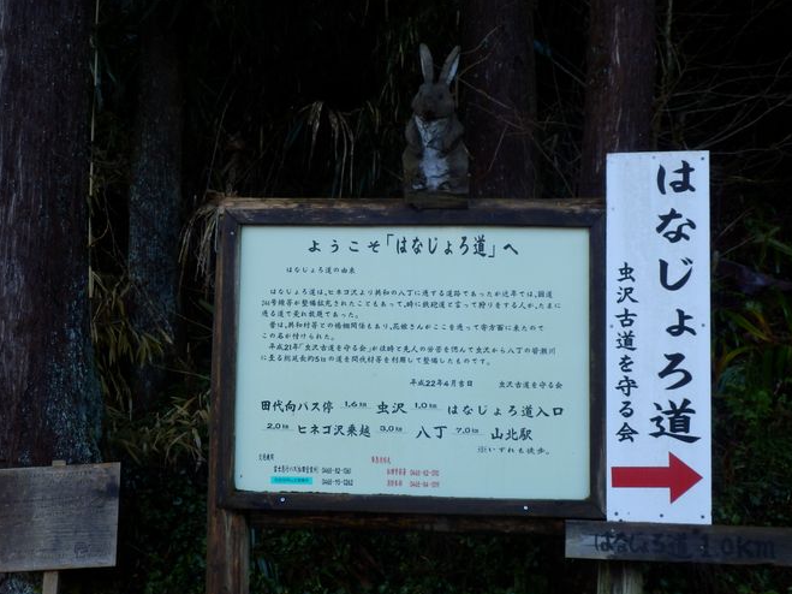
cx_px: 380
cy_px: 319
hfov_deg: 37.5
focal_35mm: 51
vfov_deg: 28.5
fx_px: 1167
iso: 80
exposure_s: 1/80
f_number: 4
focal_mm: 7.4
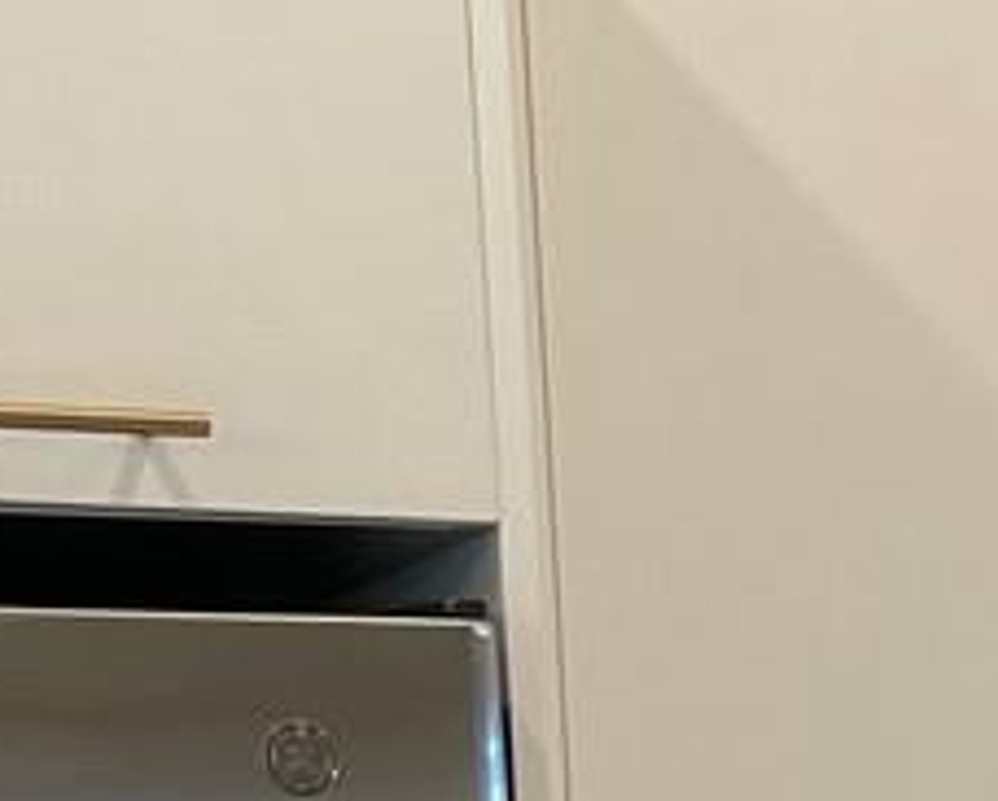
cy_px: 2101
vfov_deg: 8.1
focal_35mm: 171
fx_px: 5057
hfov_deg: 10.5
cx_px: 1860
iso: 80
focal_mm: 5.1
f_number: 1.6
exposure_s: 1/60
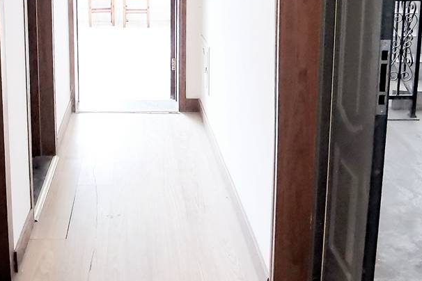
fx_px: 492
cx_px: 141
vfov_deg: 29.4
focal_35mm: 42
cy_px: -12
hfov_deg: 45.7
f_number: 2.2
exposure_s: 1/33.3
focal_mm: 2.26
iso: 800
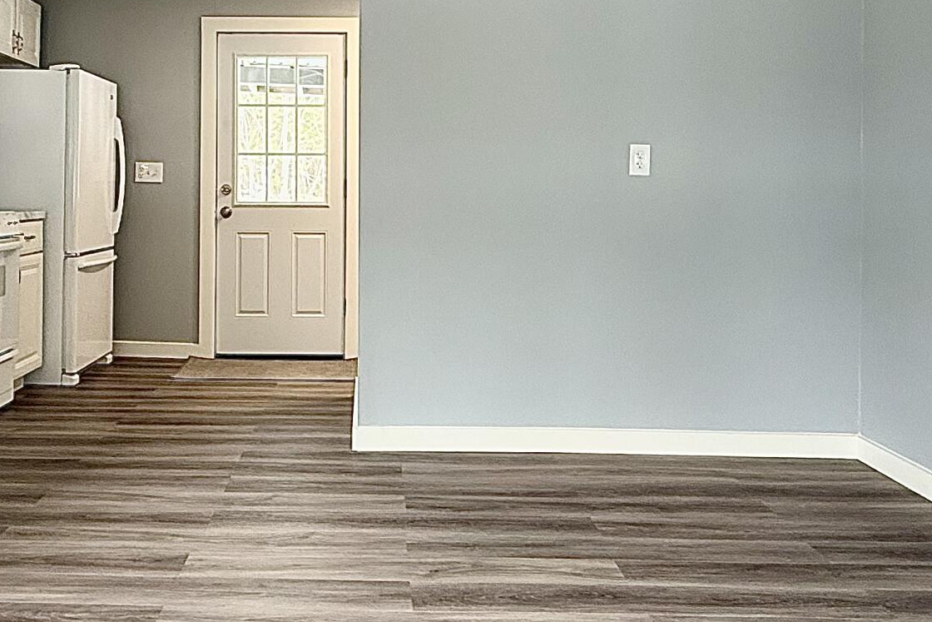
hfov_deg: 49.2
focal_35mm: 39
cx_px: 363
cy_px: 193
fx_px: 1010
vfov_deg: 33.8
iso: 200
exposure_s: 1/99
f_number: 2.2
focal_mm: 2.22
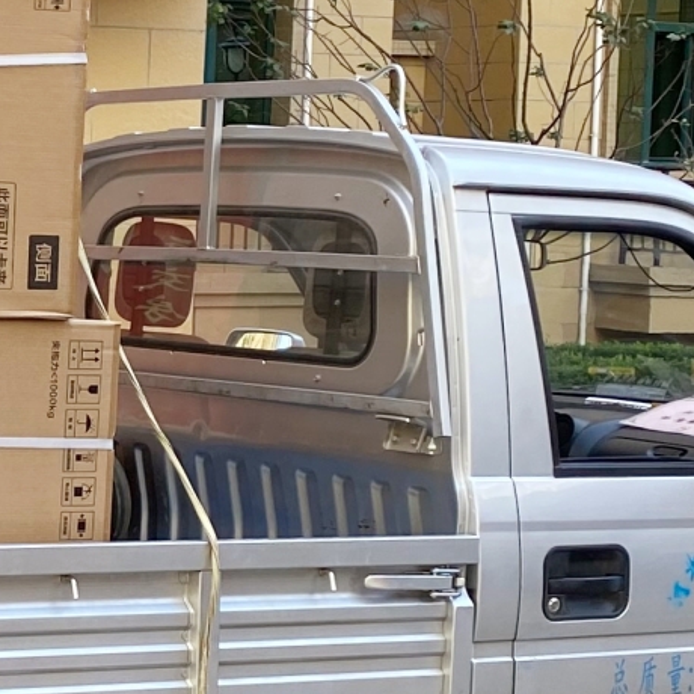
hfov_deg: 13.3
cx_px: -279
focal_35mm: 125
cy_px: 431
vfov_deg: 13.9
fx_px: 2835
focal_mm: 4.25
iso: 40
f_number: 1.8
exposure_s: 1/121
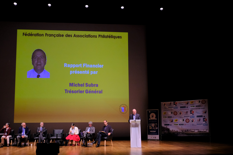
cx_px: 105
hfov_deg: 53.0
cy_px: 99
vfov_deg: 36.6
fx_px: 233
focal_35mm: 36
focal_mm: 18.5
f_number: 4.5
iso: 2000
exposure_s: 1/105
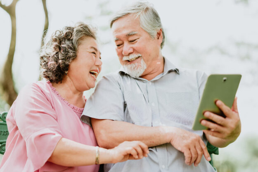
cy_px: 86
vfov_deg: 16.1
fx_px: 609
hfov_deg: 23.9
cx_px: 129
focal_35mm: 85
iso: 160
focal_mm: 85
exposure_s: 1/1000
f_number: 2
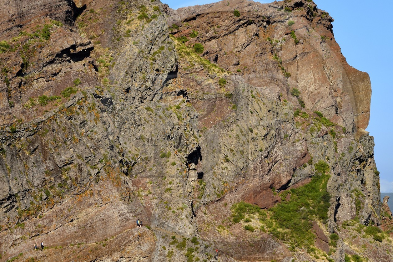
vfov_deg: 6.5
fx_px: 2291
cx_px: 228
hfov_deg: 9.8
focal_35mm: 210
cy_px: 127
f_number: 11
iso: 200
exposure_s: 1/500
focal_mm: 165
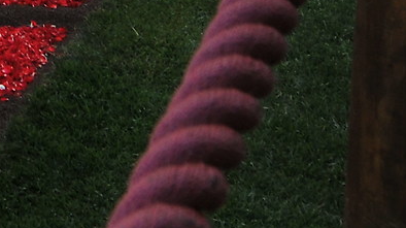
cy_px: -488
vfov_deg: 7.7
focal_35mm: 134
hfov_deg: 13.8
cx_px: -388
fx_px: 1442
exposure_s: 1/320
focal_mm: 14
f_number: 9
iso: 200
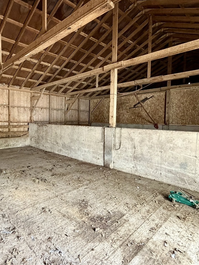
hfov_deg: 61.0
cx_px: 57
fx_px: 161
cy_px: 126
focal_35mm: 21
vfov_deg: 78.9
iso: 500
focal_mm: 2.22
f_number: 2.2
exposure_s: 1/60
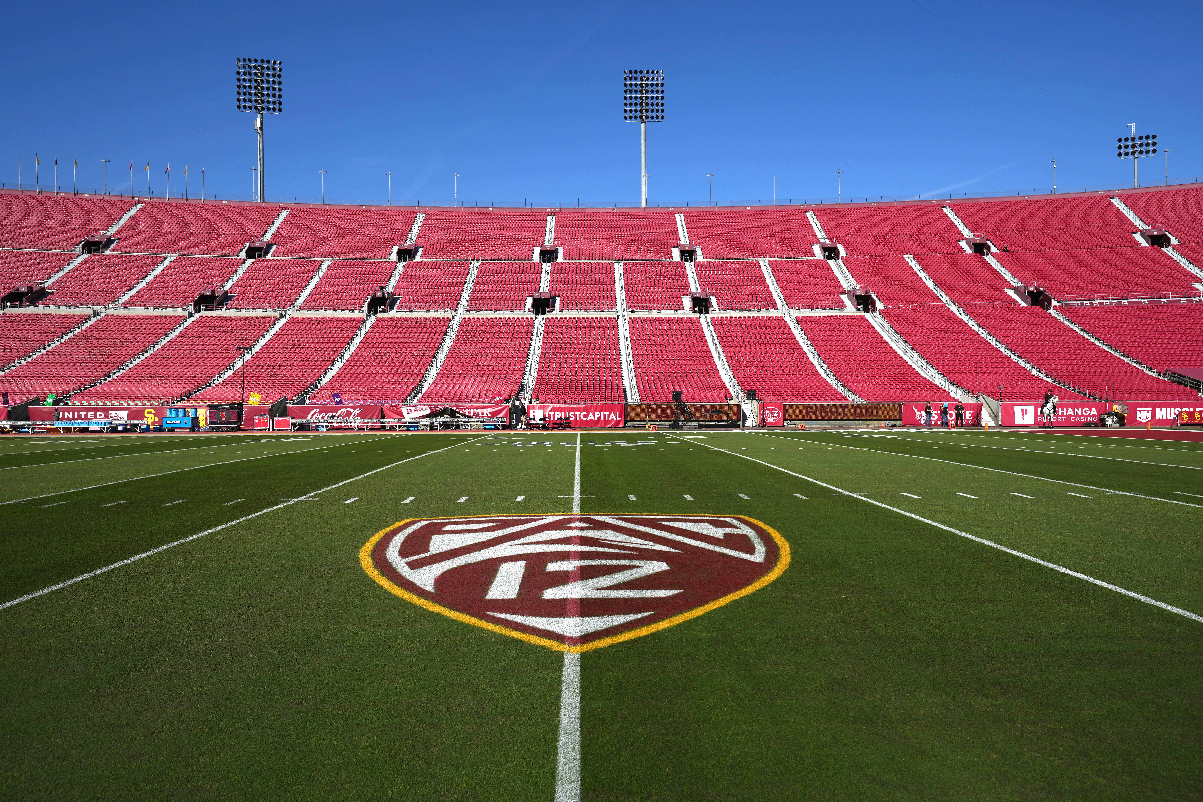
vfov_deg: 53.1
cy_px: 401
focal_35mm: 24
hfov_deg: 73.7
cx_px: 602
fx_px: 802
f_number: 5.6
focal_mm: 24
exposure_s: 1/3200
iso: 160
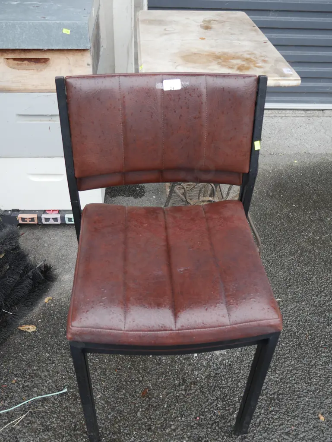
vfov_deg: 53.9
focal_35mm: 34
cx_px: 166
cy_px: 221
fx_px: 434
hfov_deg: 41.8
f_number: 4
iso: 200
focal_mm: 17
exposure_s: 1/125
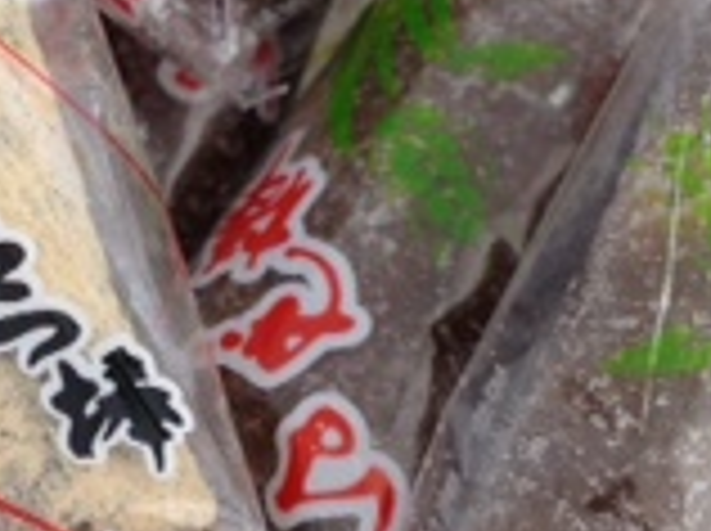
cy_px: 351
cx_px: 117
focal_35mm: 142
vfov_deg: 10.4
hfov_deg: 13.8
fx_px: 2912
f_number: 2.4
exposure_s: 1/143
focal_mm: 4.28
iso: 64
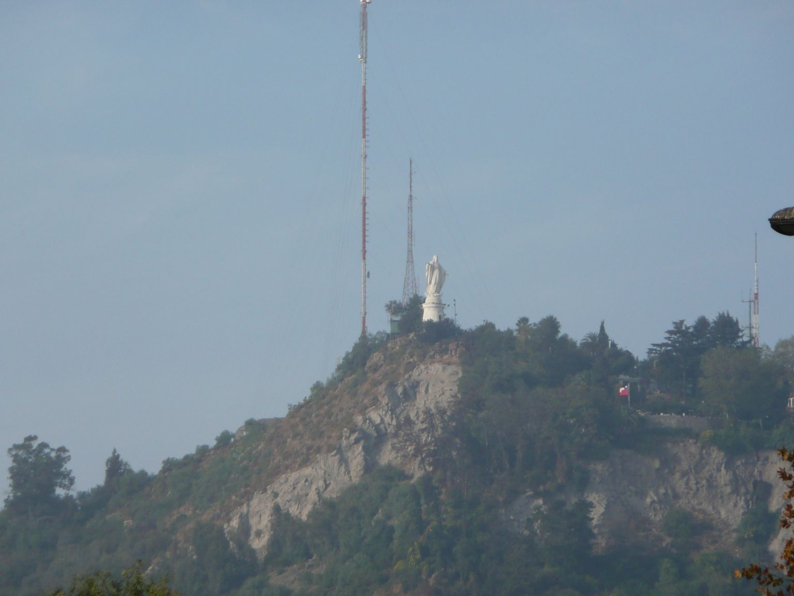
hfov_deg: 5.9
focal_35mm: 336
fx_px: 7707
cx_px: 397
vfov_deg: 4.4
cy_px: 298
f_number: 4.9
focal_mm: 46
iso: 100
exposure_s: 1/400
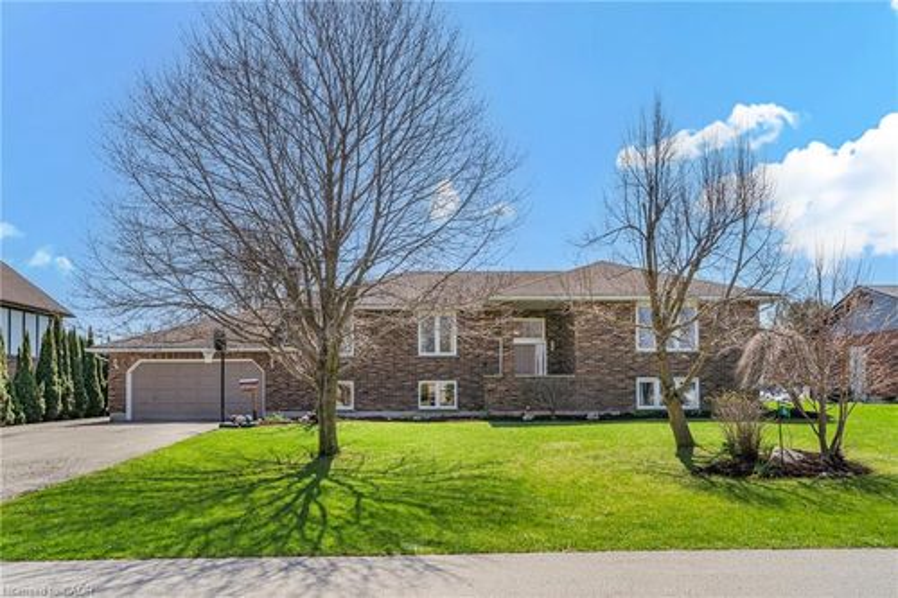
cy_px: 299
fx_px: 698
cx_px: 449
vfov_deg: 46.4
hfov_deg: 65.5
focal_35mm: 28
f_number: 9
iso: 250
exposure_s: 1/640
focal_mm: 28
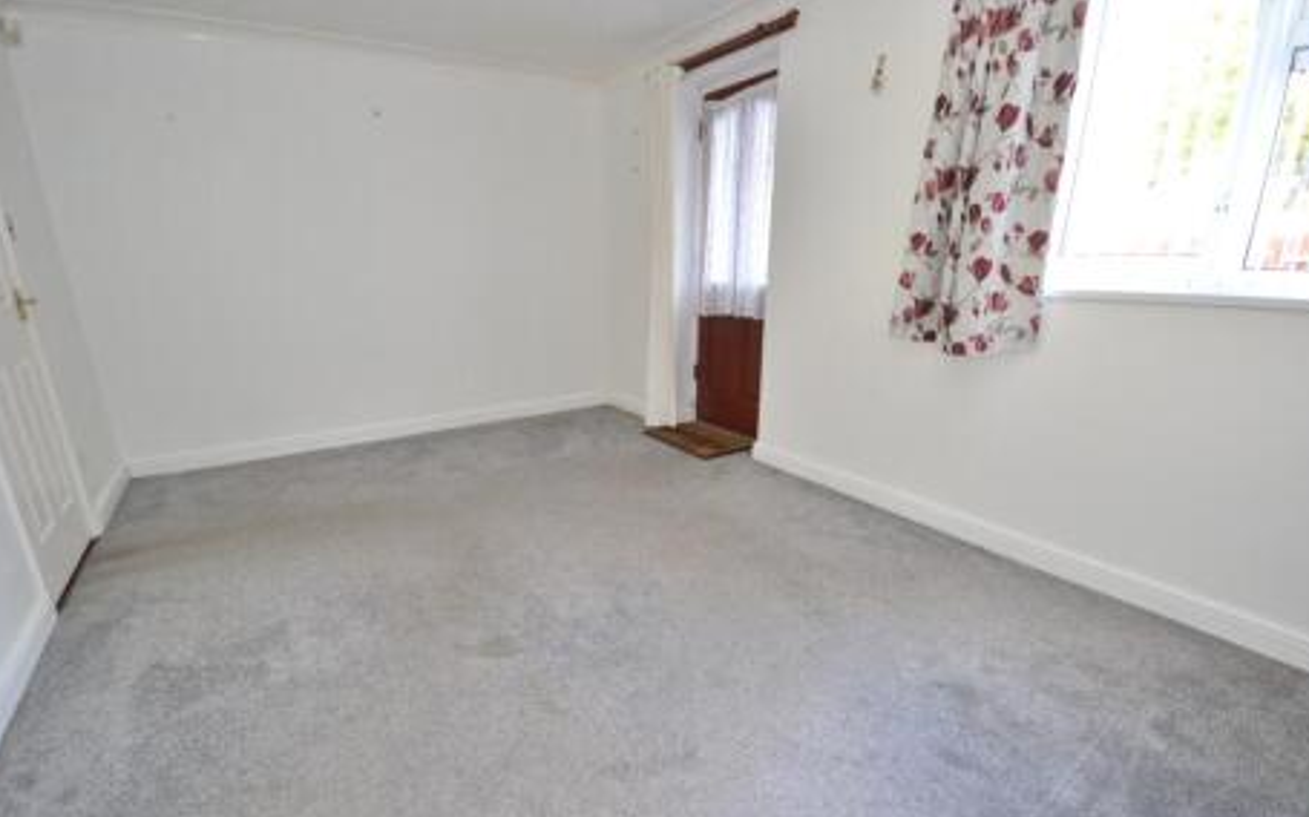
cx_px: 656
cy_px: 453
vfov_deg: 71.0
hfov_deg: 97.8
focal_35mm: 16
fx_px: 571
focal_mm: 10
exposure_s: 1/60
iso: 1100
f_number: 4
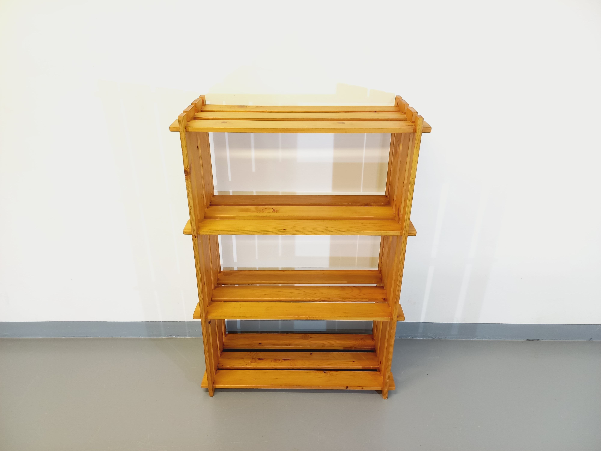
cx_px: 300
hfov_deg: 69.4
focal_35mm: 25
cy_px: 226
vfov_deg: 54.9
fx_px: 434
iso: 250
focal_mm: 4.65
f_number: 1.8
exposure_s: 1/49
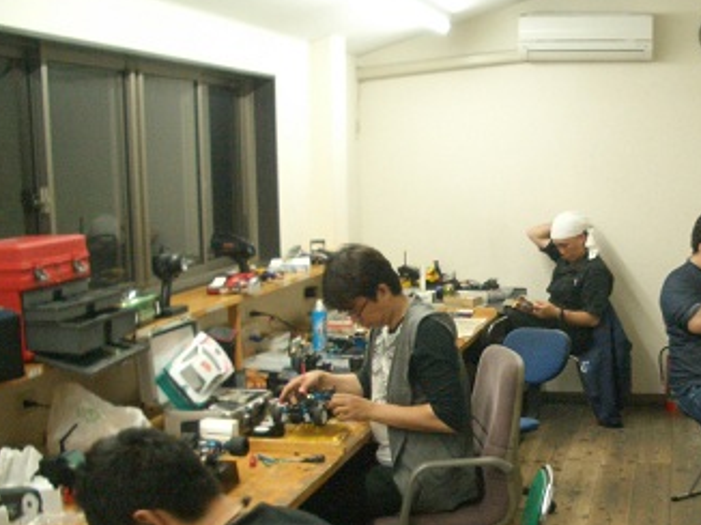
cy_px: 381
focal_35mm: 55
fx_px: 1113
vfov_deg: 26.3
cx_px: 486
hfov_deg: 34.5
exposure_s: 1/30
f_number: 2.6
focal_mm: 5.8
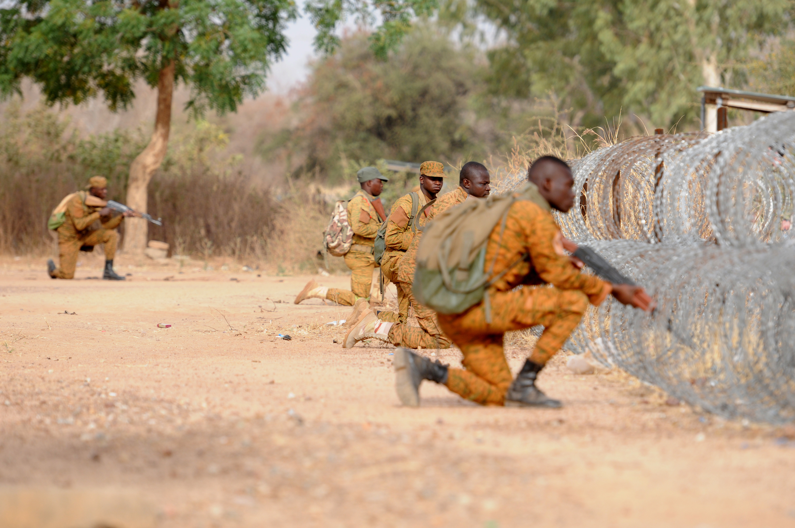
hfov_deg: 7.9
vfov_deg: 5.2
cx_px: 398
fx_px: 5790
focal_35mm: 262
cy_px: 264
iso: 200
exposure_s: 1/1000
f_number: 4
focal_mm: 175
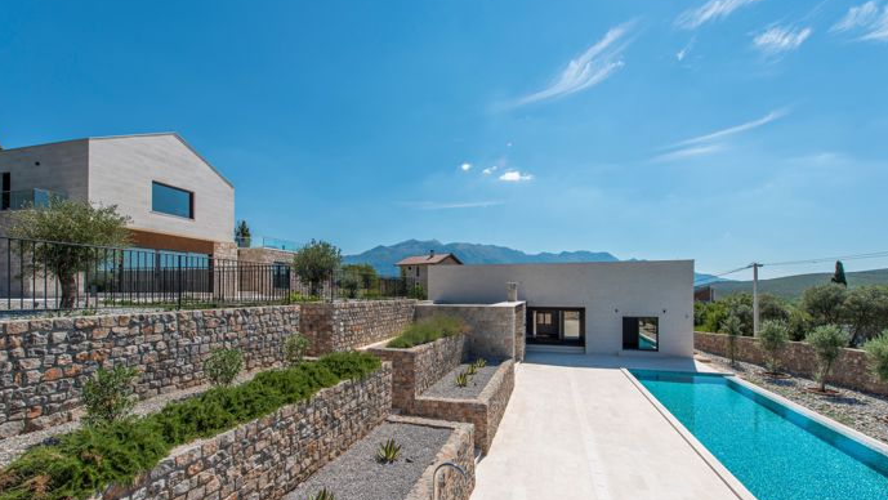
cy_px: 284
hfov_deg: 103.0
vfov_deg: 70.3
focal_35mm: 15
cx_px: 444
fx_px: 353
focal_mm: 14
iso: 64
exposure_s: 1/500
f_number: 5.6
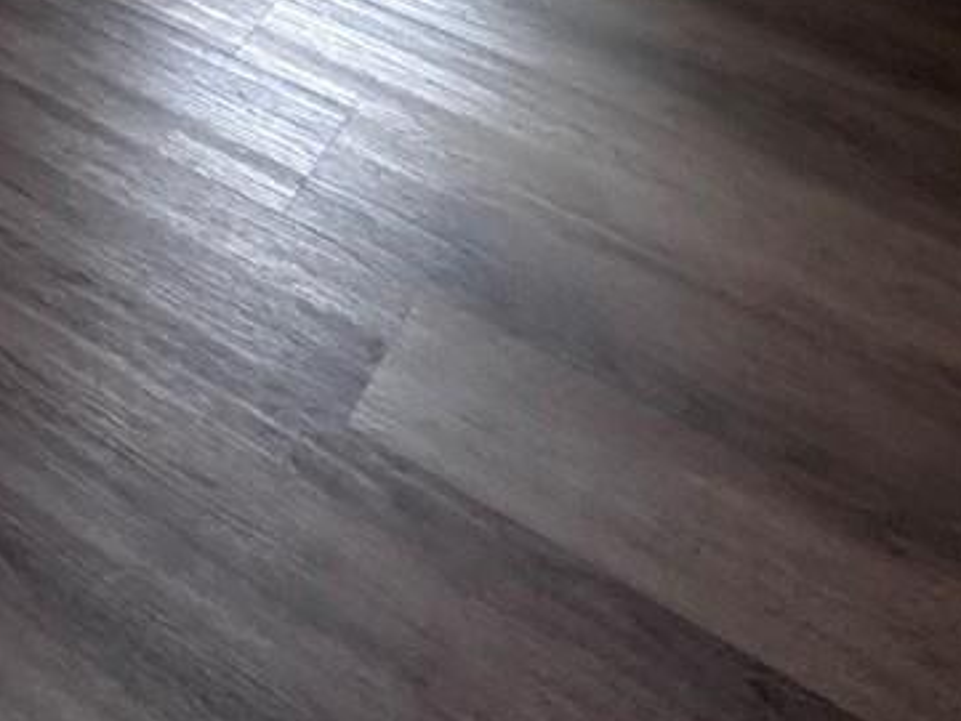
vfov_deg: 16.0
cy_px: -867
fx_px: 1722
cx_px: 83
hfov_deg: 29.8
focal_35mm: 62
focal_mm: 2.22
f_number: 2.2
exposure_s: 1/60
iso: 250
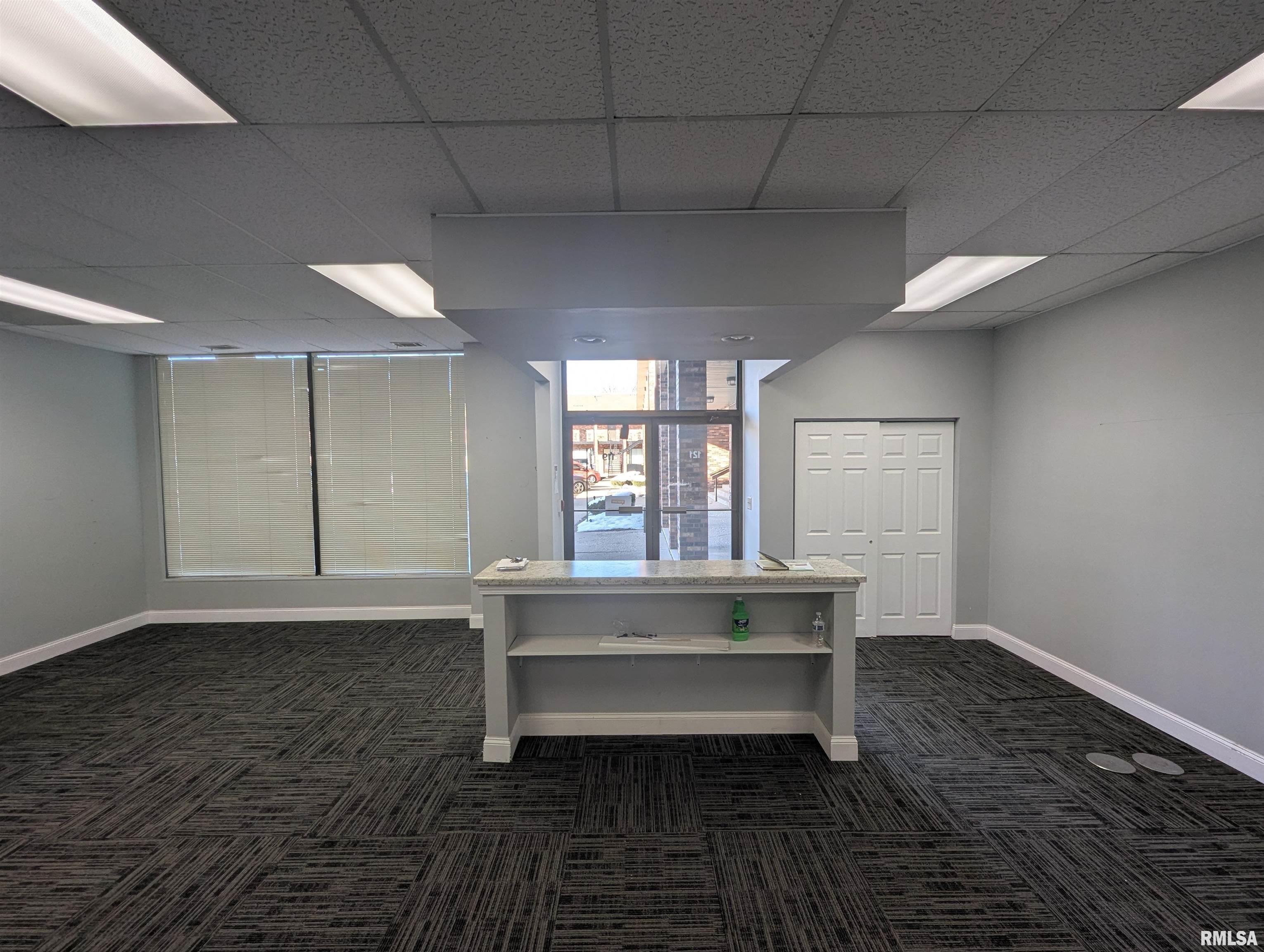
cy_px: 476
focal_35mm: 13
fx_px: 475
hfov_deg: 106.1
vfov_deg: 90.1
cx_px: 632
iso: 61
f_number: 2.2
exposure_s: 1/146
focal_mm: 1.95
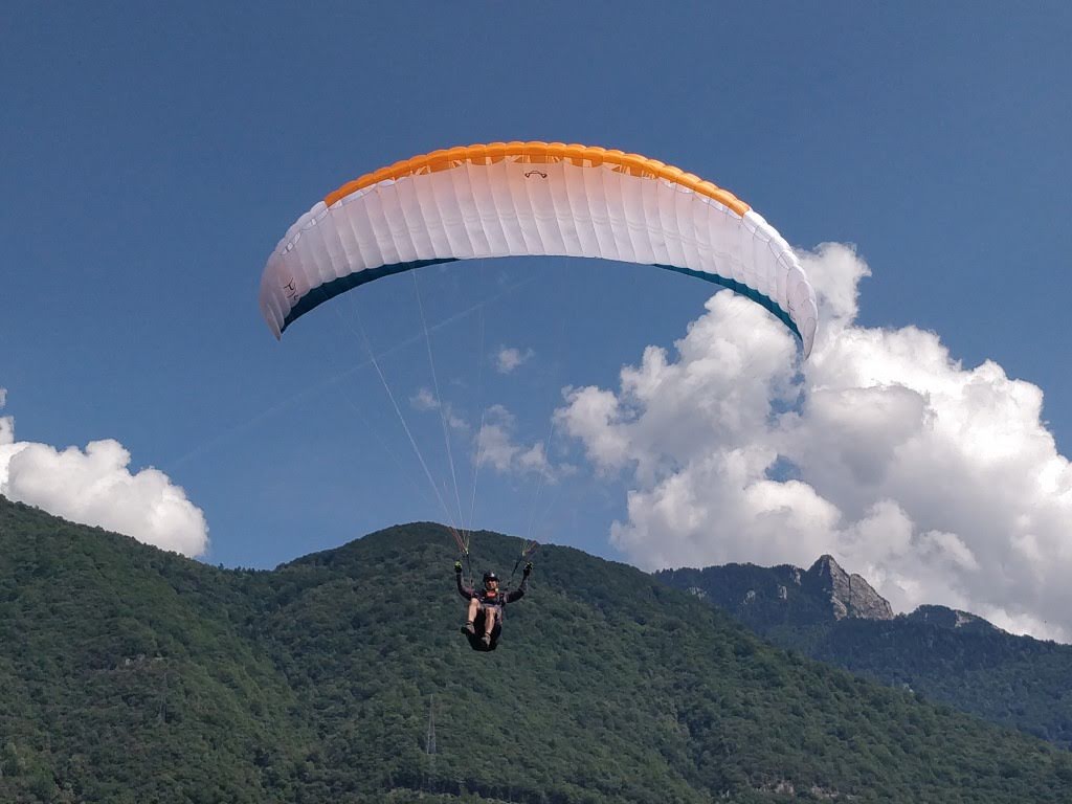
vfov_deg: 56.8
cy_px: 402
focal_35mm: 24
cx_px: 536
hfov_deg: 71.6
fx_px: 743
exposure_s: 1/2927
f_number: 1.7
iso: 125
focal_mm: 4.1
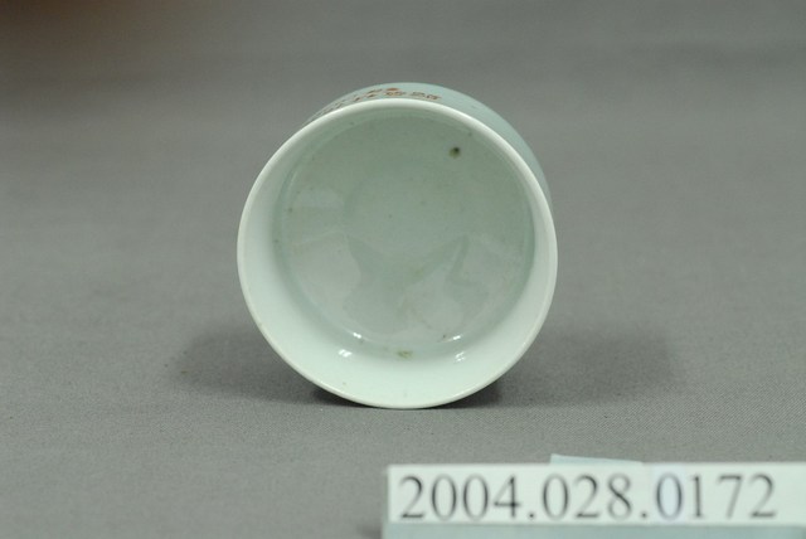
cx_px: 403
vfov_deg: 15.2
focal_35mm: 90
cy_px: 270
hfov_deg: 22.6
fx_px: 2017
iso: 1000
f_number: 8
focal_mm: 60
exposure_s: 1/10
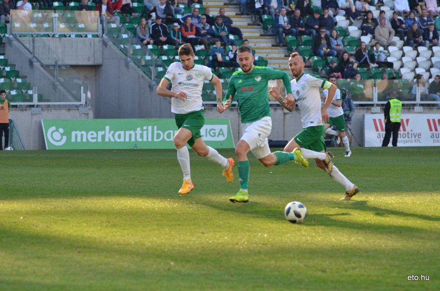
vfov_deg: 5.4
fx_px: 3110
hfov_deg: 8.1
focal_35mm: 255
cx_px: 220
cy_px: 146
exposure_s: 1/640
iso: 320
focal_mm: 170
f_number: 5
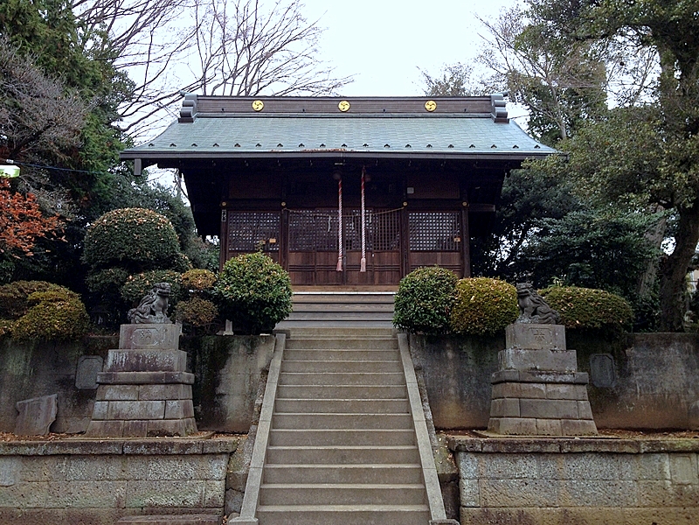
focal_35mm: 35
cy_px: 262
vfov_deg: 40.7
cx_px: 350
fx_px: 707
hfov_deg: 52.6
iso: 50
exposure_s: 1/60
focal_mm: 4.28
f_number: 2.4
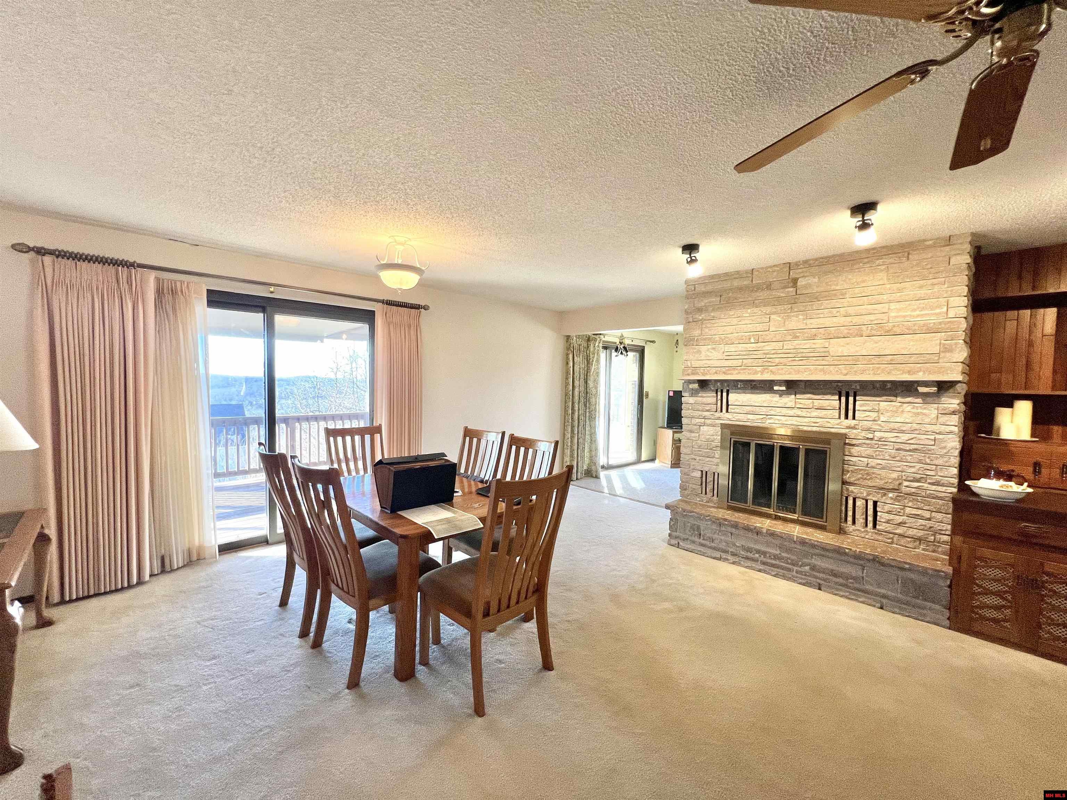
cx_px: 534
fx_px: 401
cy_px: 400
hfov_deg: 106.2
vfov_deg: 89.9
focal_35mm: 13
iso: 100
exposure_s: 1/120
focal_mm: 1.57
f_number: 1.8
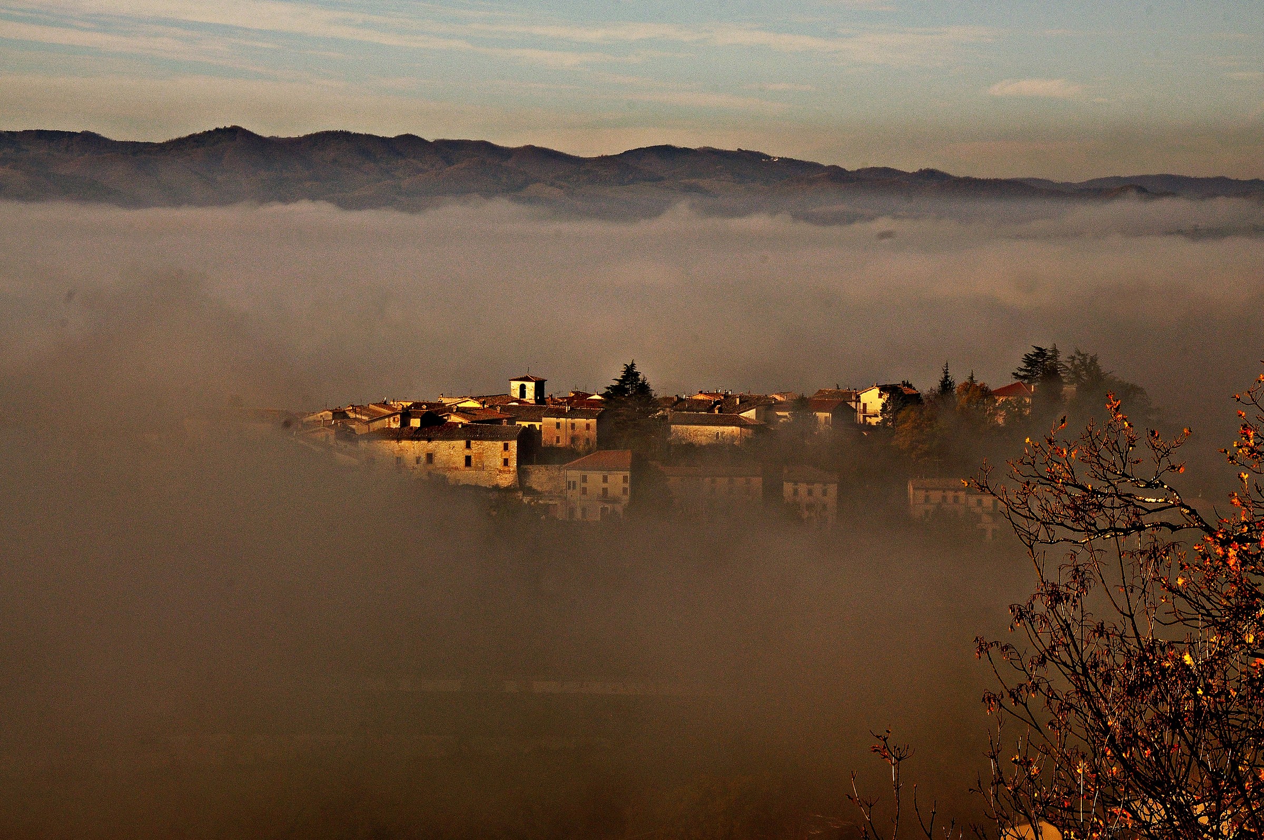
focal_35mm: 93
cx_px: 632
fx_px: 3261
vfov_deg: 14.7
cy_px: 420
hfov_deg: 21.9
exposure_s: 1/250
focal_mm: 62
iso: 200
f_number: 19
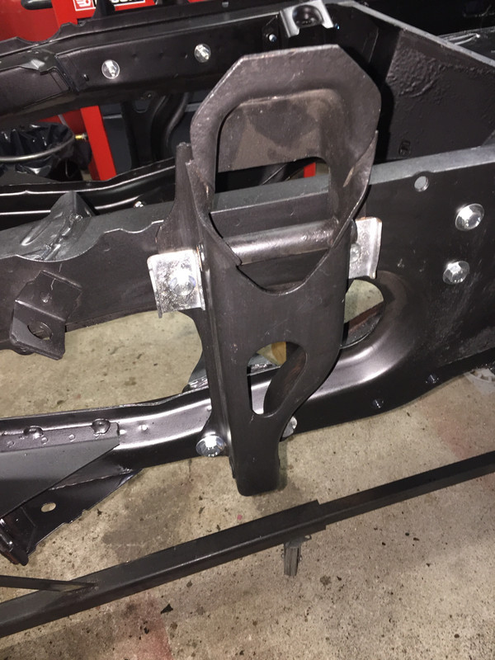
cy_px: 330
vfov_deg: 61.7
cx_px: 248
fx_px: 553
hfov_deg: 48.2
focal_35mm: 29
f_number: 2.2
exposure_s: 1/17
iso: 160
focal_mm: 4.15
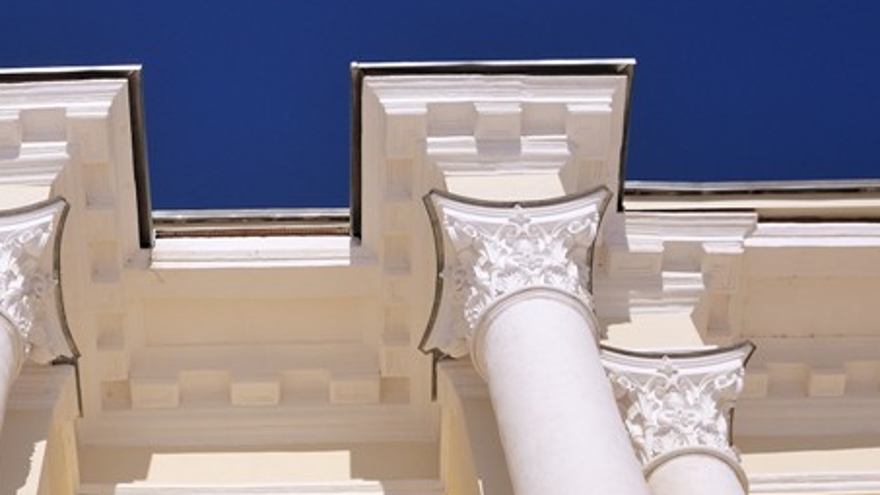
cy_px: 340
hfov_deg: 27.7
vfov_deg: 16.1
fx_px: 1750
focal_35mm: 75
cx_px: 196
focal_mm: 24
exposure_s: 1/2000
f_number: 5
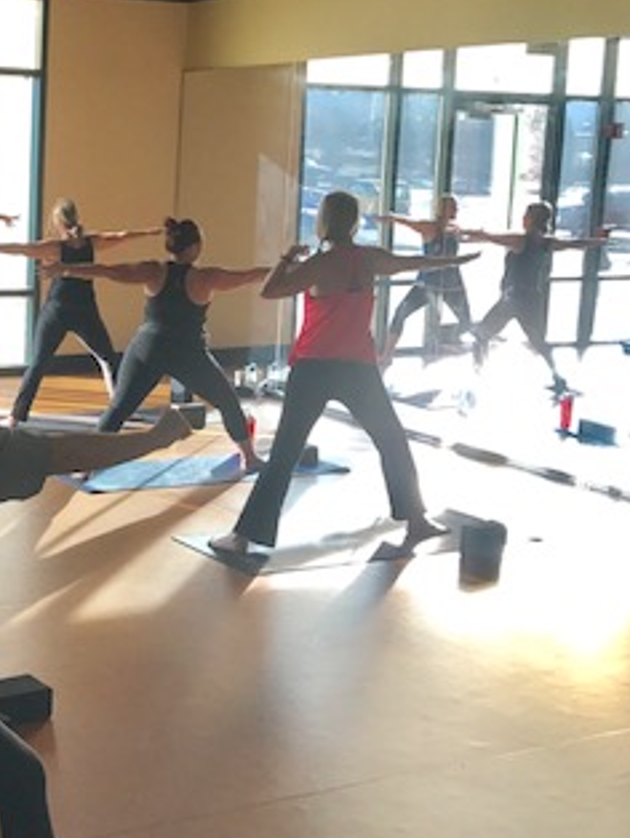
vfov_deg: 33.7
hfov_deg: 24.5
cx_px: 0
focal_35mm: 57
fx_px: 1381
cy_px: 387
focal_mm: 3.99
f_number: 1.8
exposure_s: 1/120
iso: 40
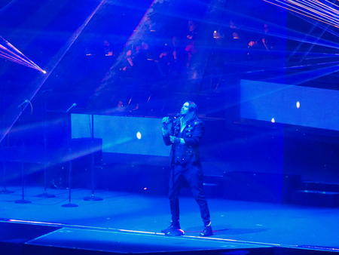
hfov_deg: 6.6
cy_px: 128
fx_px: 2940
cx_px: 170
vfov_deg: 5.0
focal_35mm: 300
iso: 1600
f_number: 2.8
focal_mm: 64.3
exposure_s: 1/40
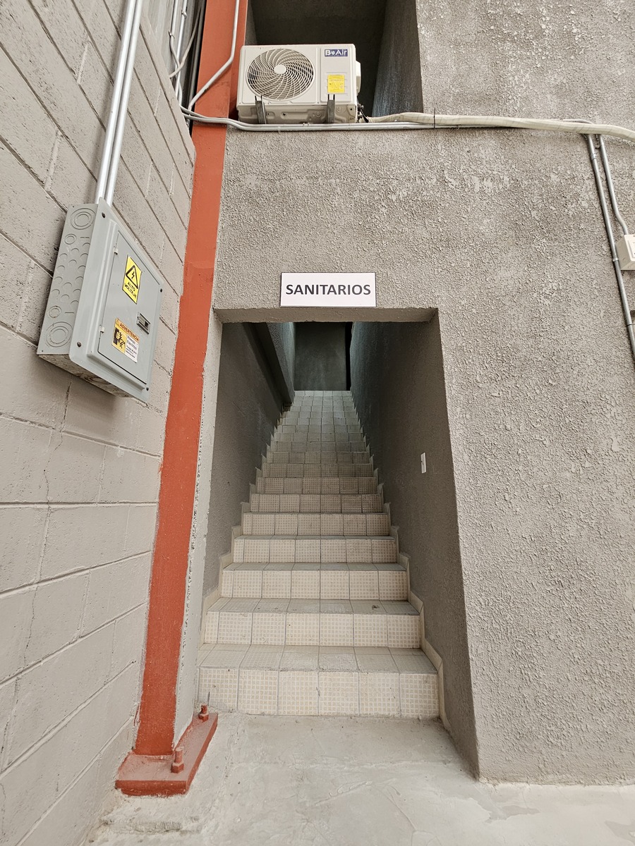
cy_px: 423
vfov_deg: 106.2
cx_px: 318
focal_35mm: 13
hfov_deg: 89.9
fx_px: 318
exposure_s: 1/100
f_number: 2.2
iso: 200
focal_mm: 2.2
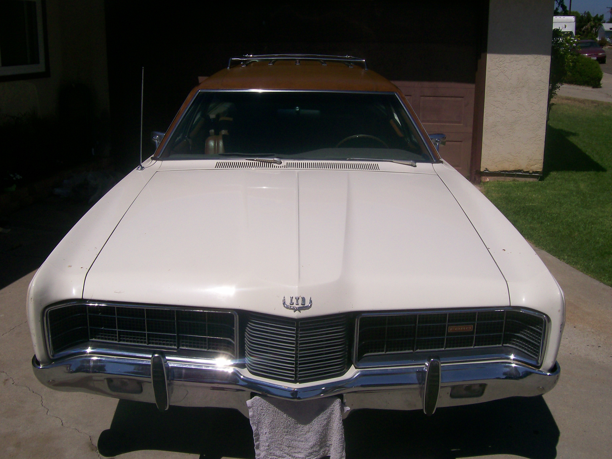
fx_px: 636
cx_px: 306
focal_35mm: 36
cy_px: 230
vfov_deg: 39.7
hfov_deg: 51.4
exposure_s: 1/1401
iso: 80
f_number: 4.8
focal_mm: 6
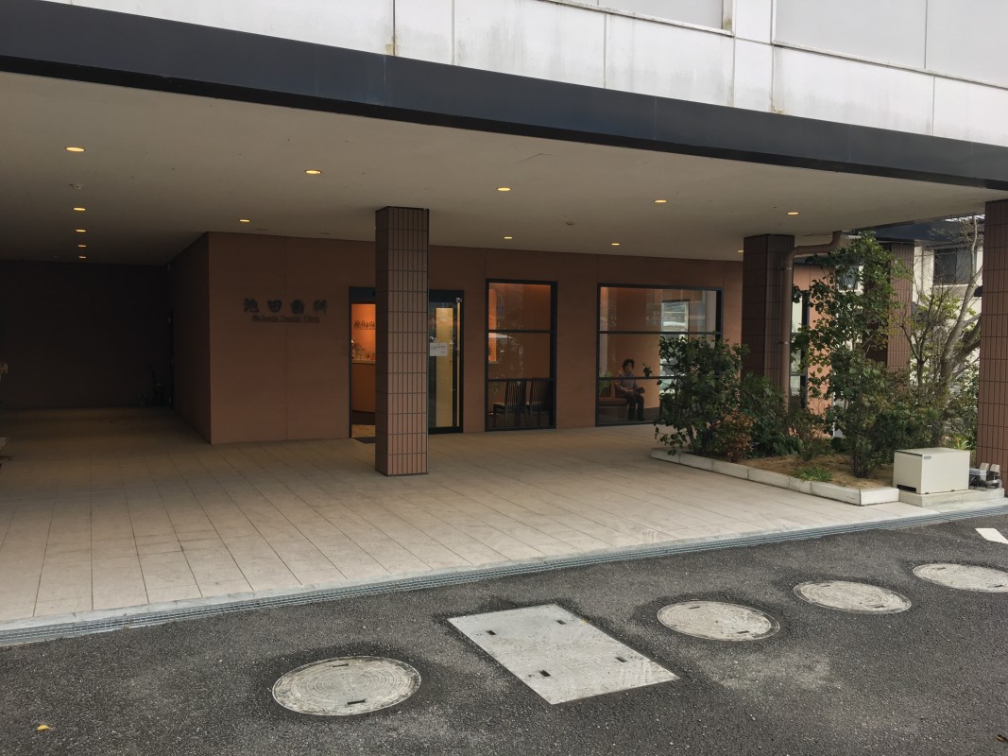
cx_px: 504
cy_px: 378
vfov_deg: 48.2
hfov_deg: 61.7
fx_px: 844
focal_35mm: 29
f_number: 2.2
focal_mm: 4.15
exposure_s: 1/60
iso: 25
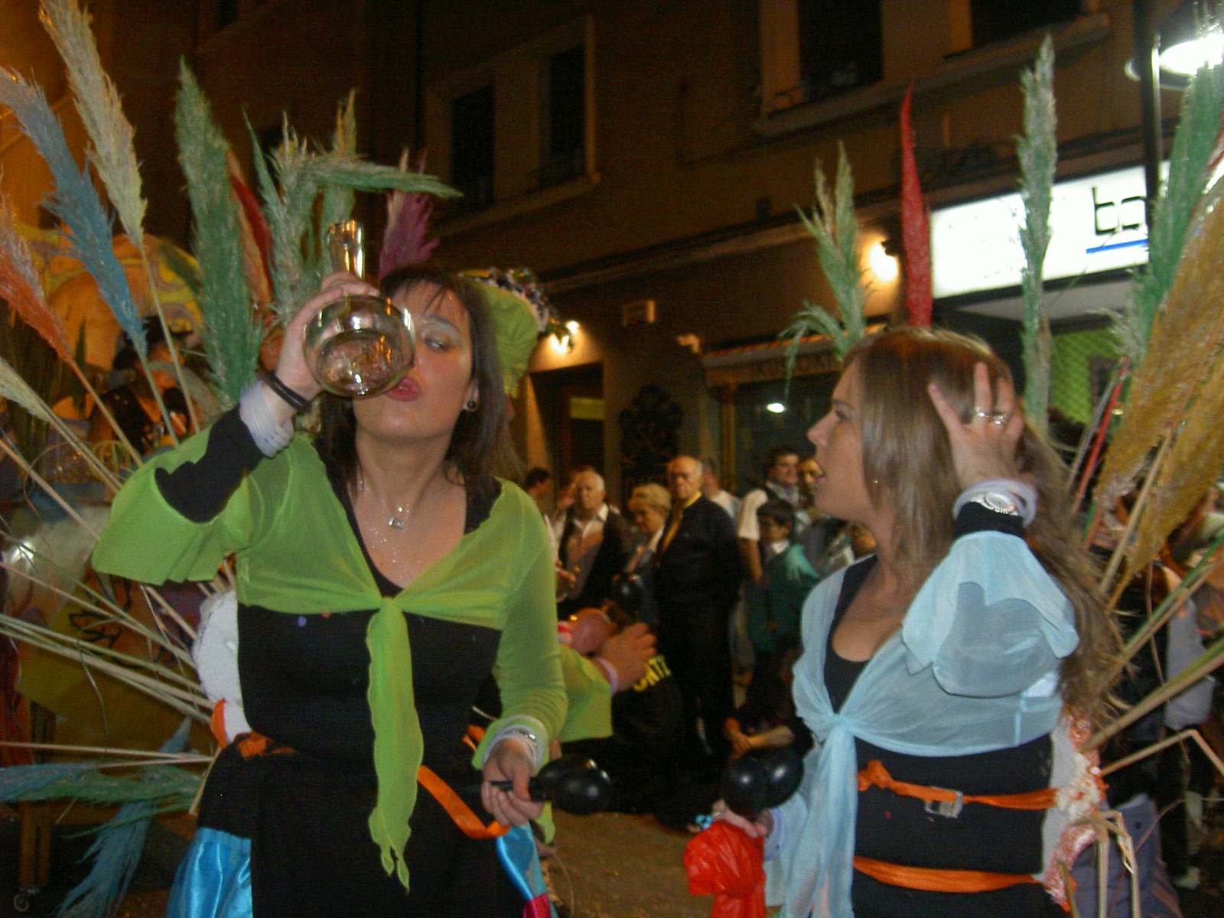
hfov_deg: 47.9
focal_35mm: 39
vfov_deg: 36.8
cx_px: 612
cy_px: 459
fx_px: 1379
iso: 100
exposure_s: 1/59.5
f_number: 2.8
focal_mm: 8
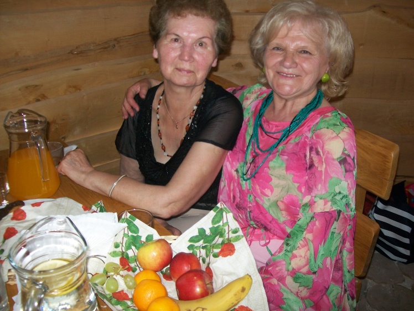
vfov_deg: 39.7
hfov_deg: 51.4
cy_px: 156
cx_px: 207
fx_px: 431
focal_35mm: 36
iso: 80
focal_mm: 6
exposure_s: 1/30
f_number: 2.7
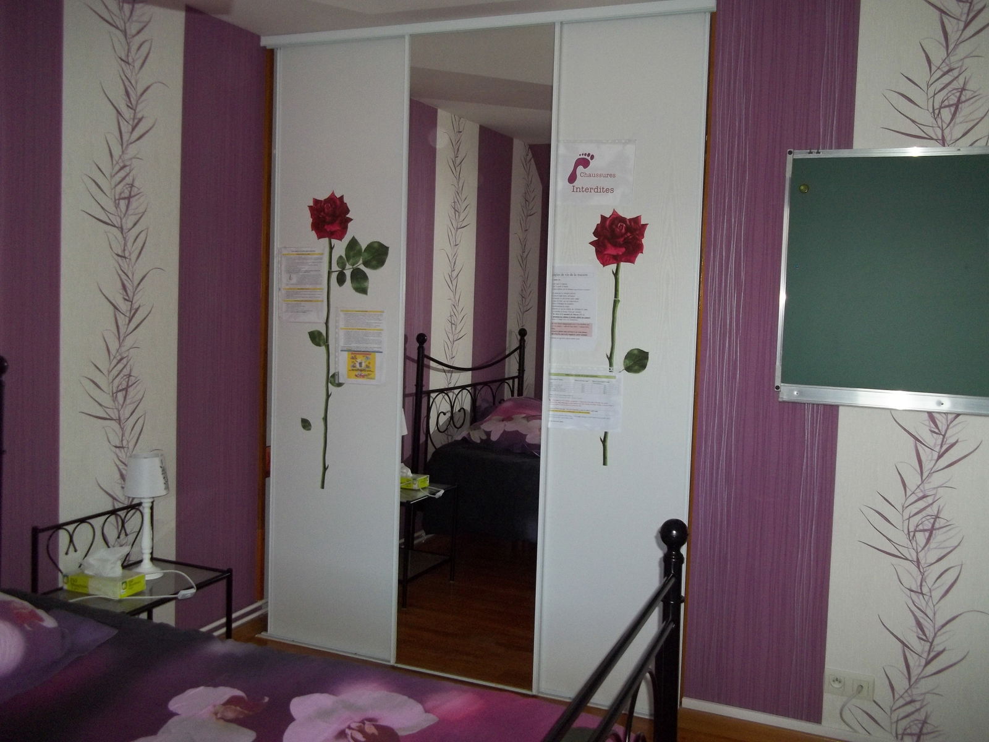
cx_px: 494
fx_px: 914
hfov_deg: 56.8
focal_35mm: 32
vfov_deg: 44.2
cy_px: 371
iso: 160
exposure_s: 1/30
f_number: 2.9
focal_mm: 5.7
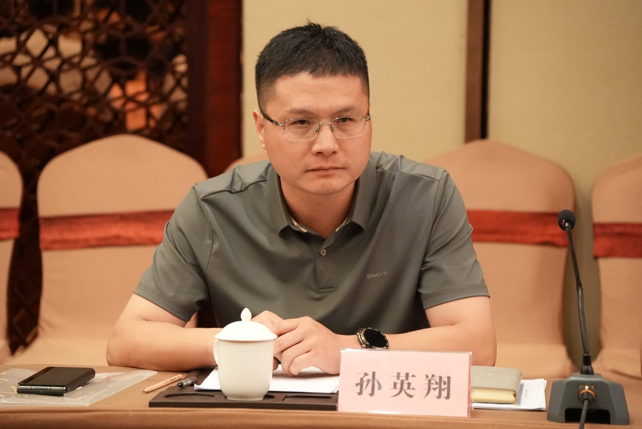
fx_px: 2944
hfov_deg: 12.4
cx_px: 321
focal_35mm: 165
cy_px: 214
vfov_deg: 8.3
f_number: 6.3
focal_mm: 165
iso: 12800
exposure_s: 1/125
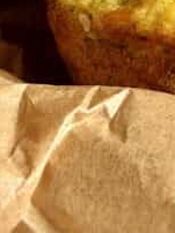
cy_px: -250
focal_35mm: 231
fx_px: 1560
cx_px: 309
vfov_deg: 8.1
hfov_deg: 6.3
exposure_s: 1/64
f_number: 1.8
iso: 100
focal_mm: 6.8
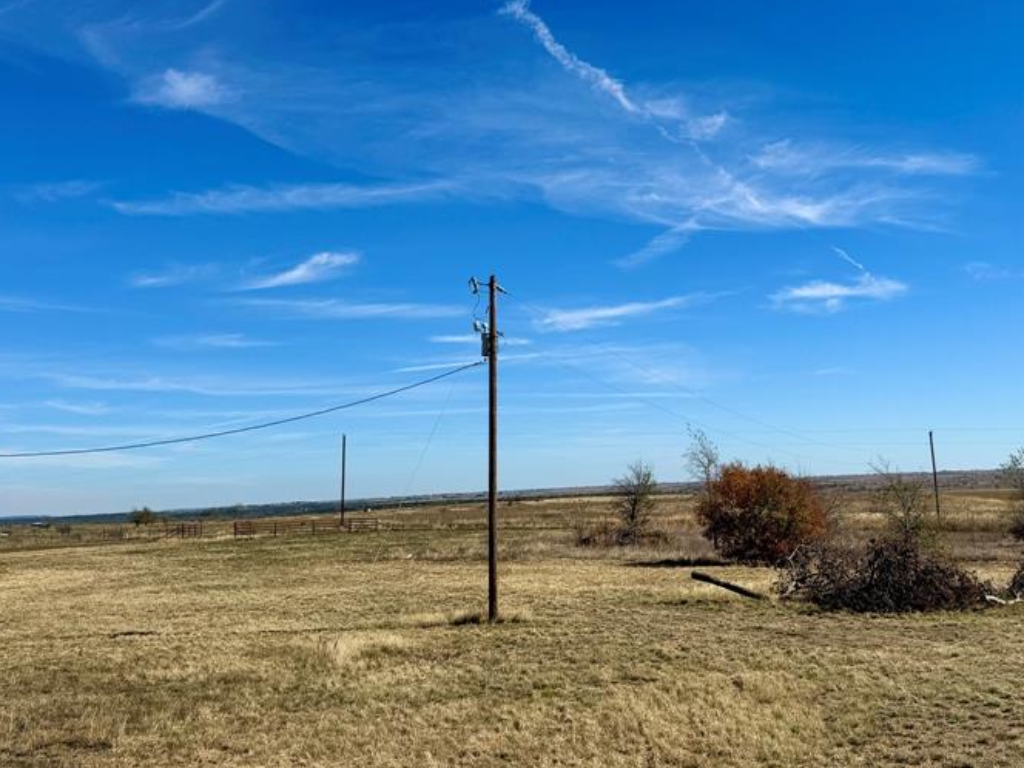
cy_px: 313
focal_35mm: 37
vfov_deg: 38.5
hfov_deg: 49.6
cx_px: 652
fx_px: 1095
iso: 80
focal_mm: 6.76
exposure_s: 1/7092
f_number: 1.78
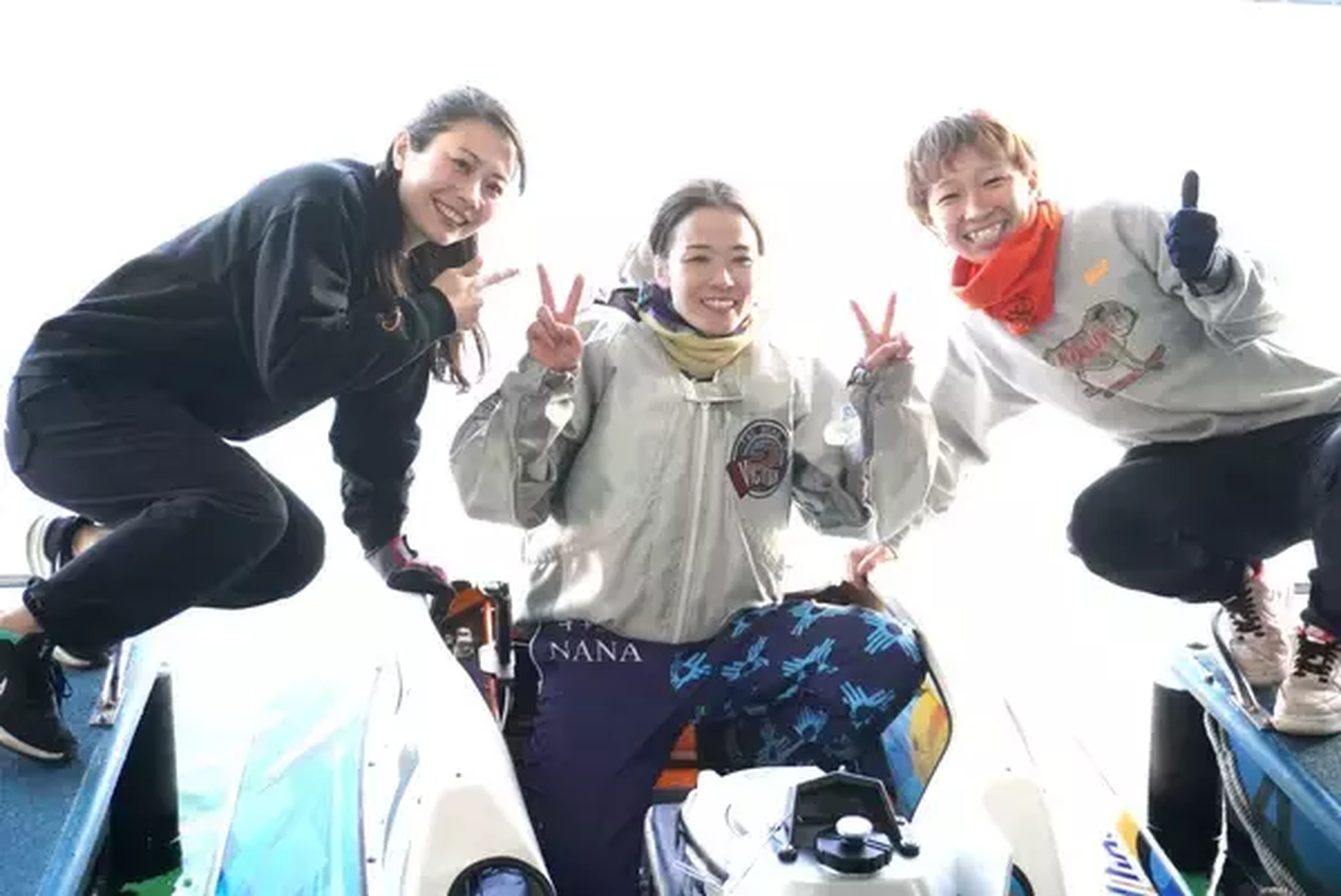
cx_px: 670
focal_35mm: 54
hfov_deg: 36.8
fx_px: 2013
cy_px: 448
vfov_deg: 25.1
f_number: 5.6
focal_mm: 36
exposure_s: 1/500
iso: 4000
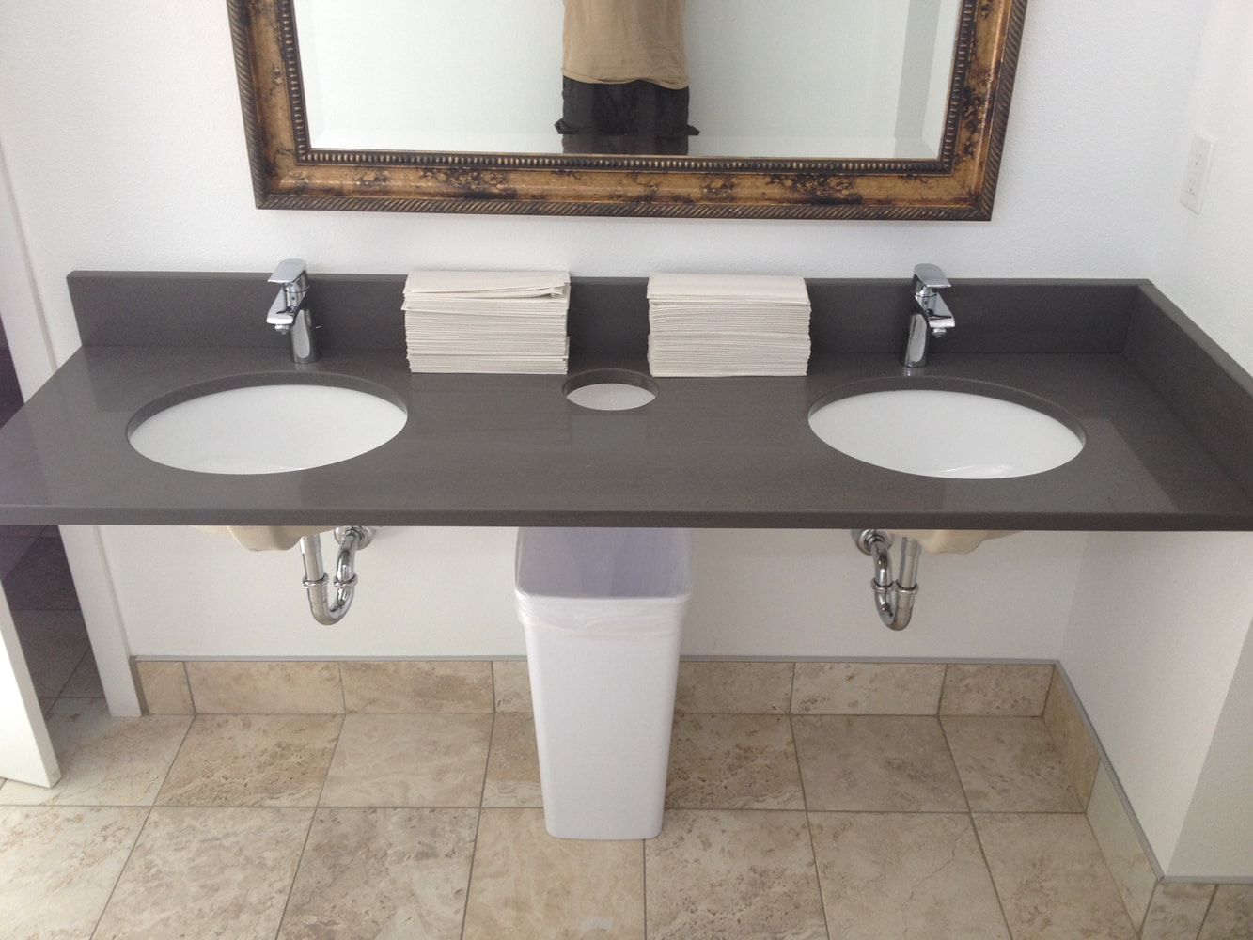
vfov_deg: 40.7
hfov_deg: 52.6
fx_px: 1267
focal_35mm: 35
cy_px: 470
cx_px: 626
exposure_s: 1/60
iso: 50
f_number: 2.4
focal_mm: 4.28
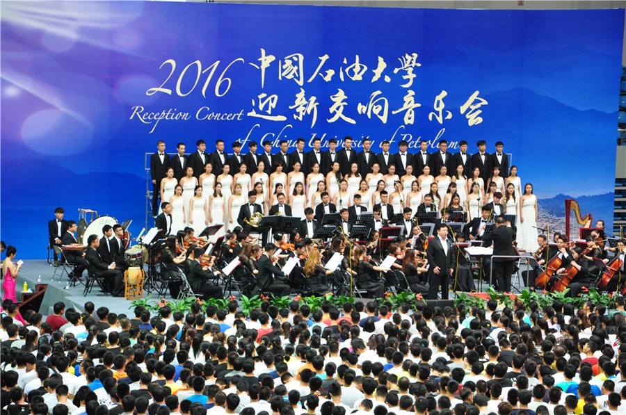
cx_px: 313
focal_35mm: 138
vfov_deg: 9.9
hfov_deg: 14.9
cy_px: 208
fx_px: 2396
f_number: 6.3
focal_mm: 92
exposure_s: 1/15
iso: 800
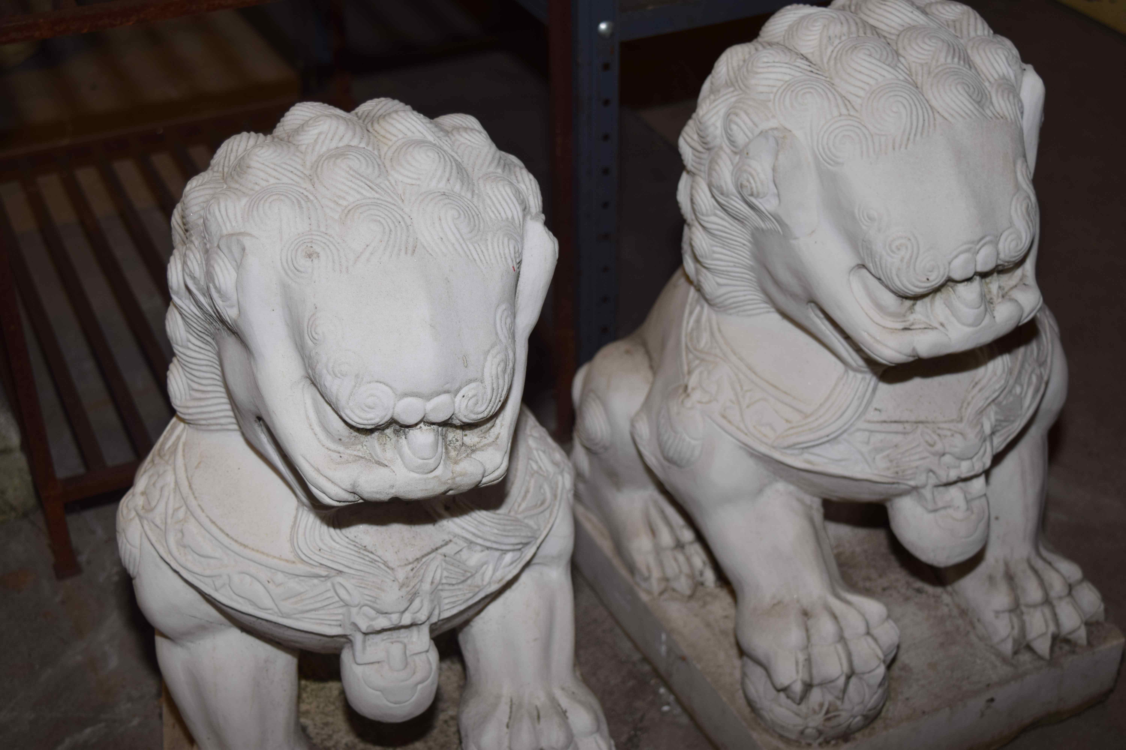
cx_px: 563
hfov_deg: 36.9
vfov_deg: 25.1
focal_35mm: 54
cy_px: 375
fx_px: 1689
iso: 200
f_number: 4.8
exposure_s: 1/100
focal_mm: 36
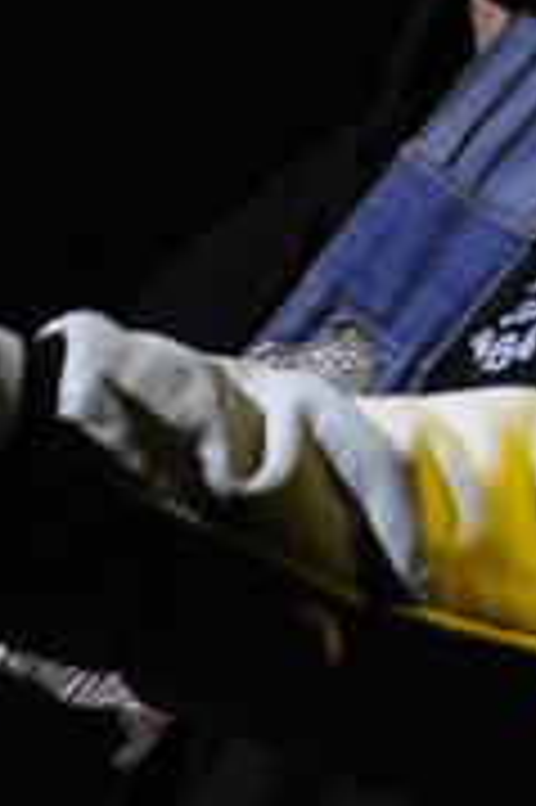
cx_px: 527
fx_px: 21995
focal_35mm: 983
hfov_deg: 1.4
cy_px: 856
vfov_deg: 2.1
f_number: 7.1
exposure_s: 1/100
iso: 1000
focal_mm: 180
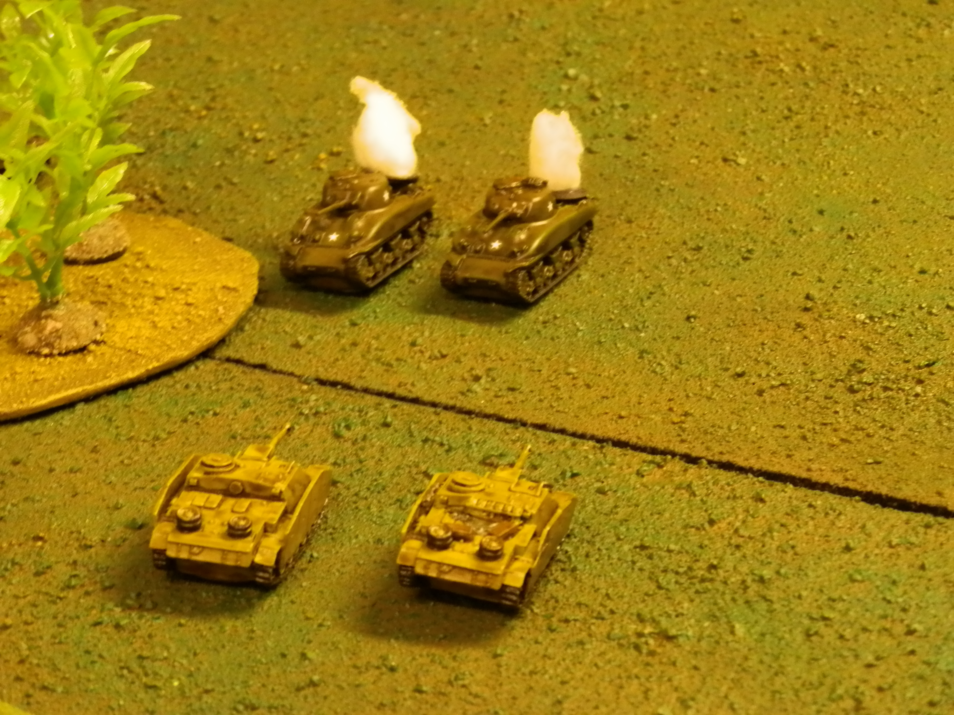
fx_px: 3032
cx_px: 477
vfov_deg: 13.5
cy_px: 358
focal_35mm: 110
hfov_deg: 17.9
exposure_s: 1/6
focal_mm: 19.78
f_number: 4.1
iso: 400
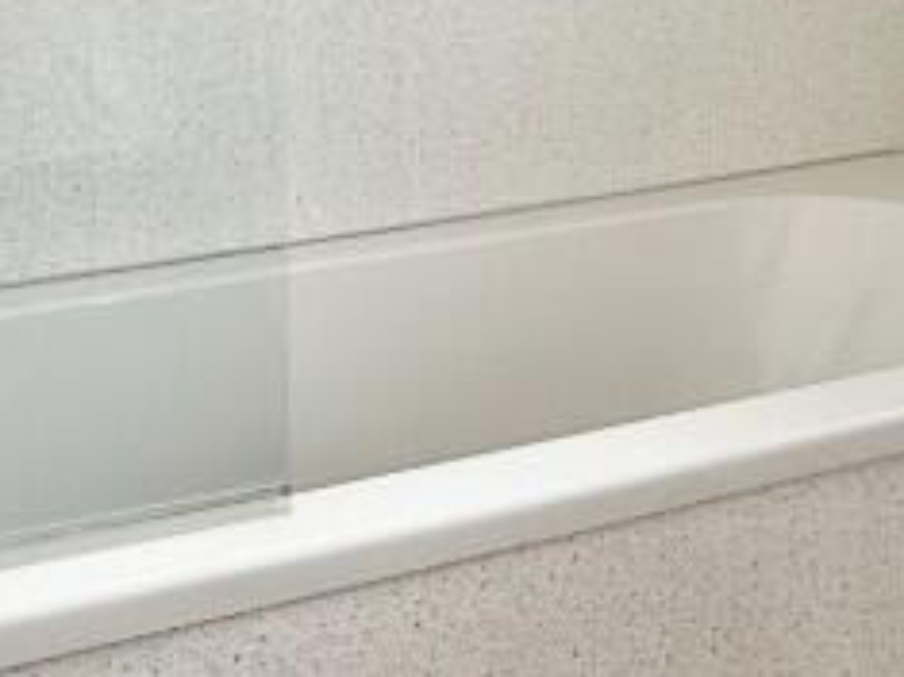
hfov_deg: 30.9
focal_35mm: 61
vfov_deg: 21.9
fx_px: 1592
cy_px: -173
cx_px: 727
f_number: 2.2
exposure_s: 1/100
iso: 80
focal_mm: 2.22
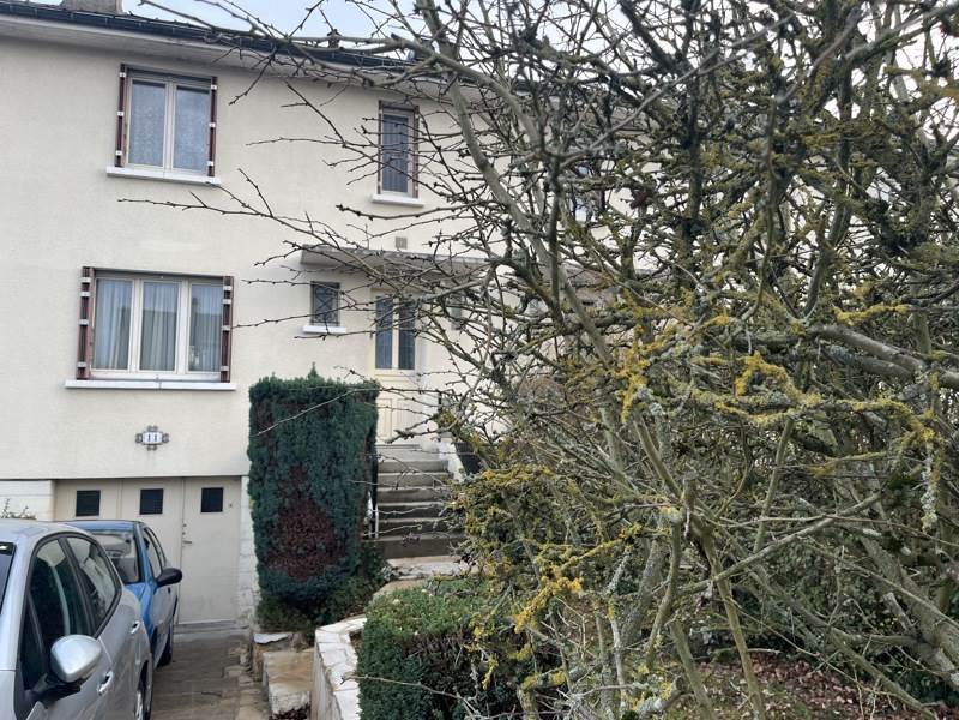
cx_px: 480
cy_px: 360
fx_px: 720
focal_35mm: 26
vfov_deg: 53.1
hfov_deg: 67.3
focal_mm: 5.1
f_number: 1.6
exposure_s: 1/121
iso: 64
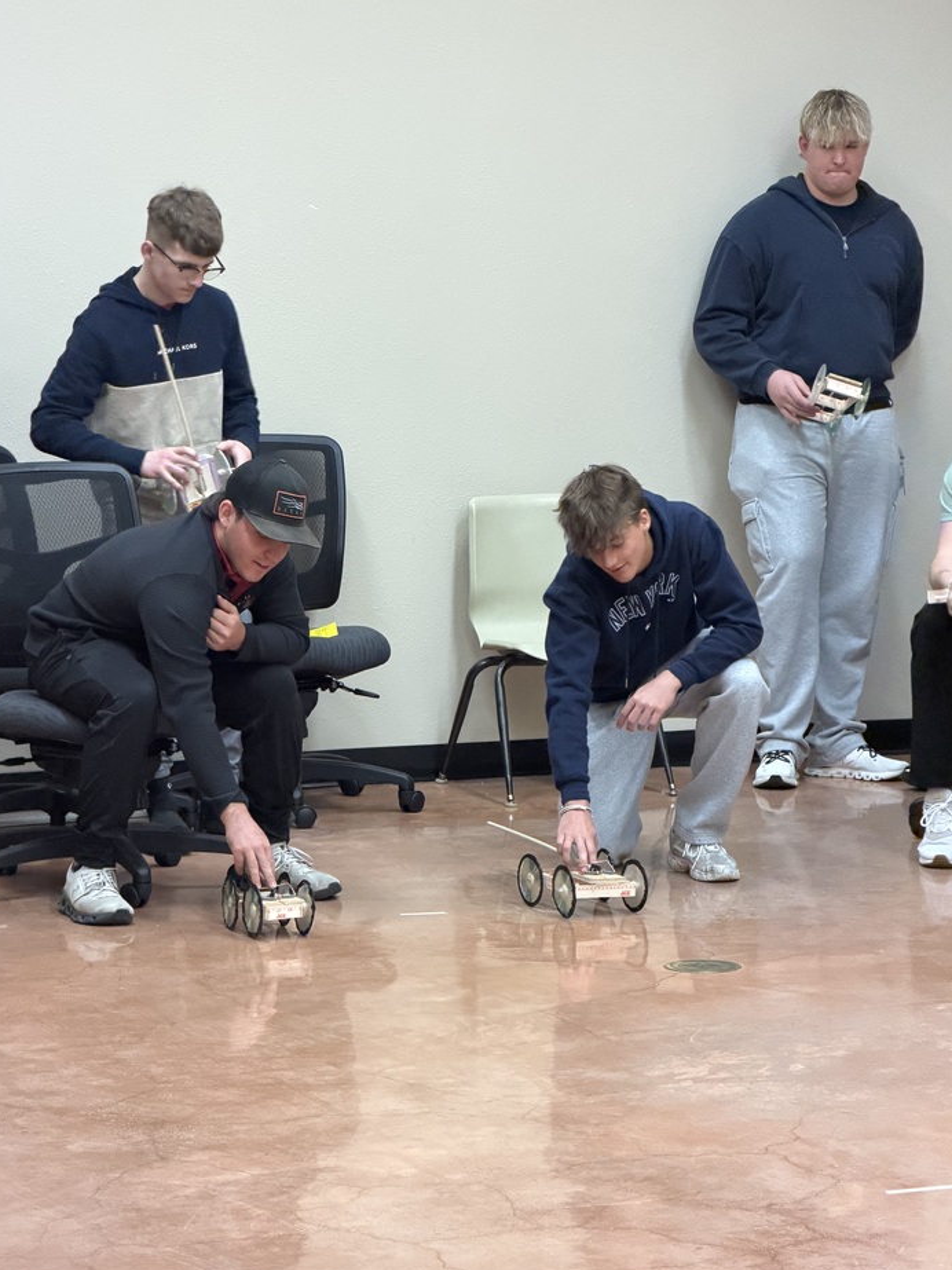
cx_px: 448
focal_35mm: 111
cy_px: 649
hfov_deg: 13.3
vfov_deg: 17.7
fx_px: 4071
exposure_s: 1/60
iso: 640
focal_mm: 16.89
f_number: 2.8
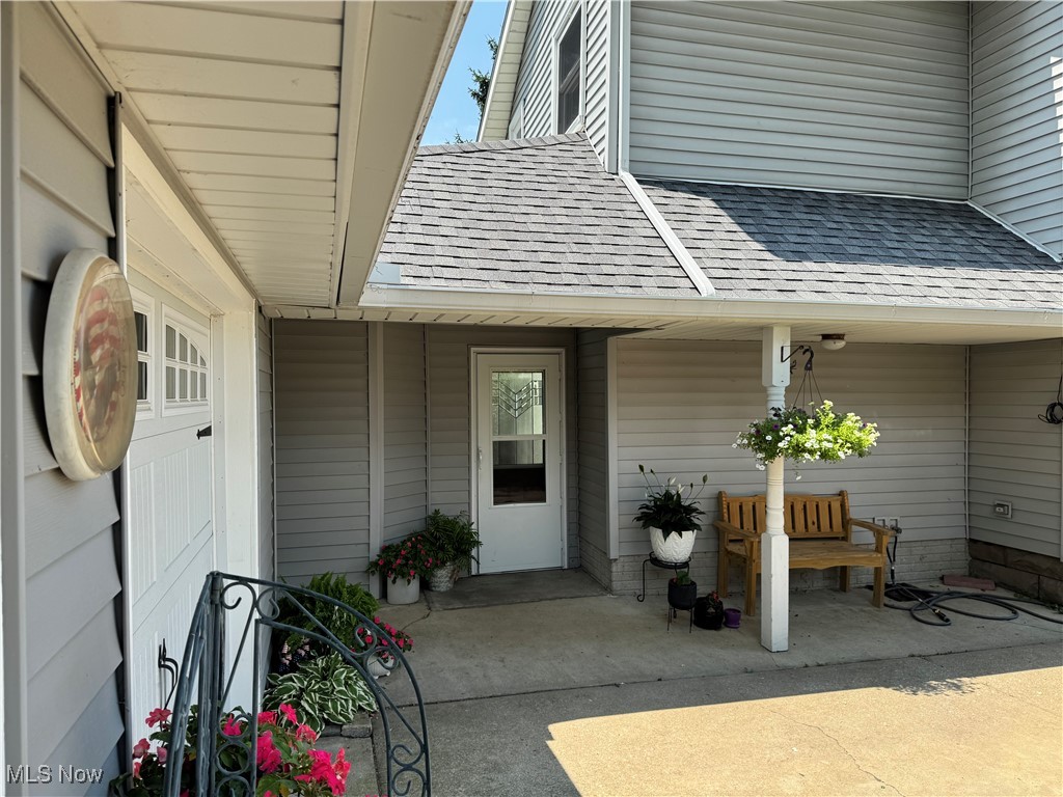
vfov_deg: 56.8
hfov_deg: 71.6
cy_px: 398
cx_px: 532
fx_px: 737
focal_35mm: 24
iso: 80
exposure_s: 1/1560
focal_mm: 6.76
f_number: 1.78
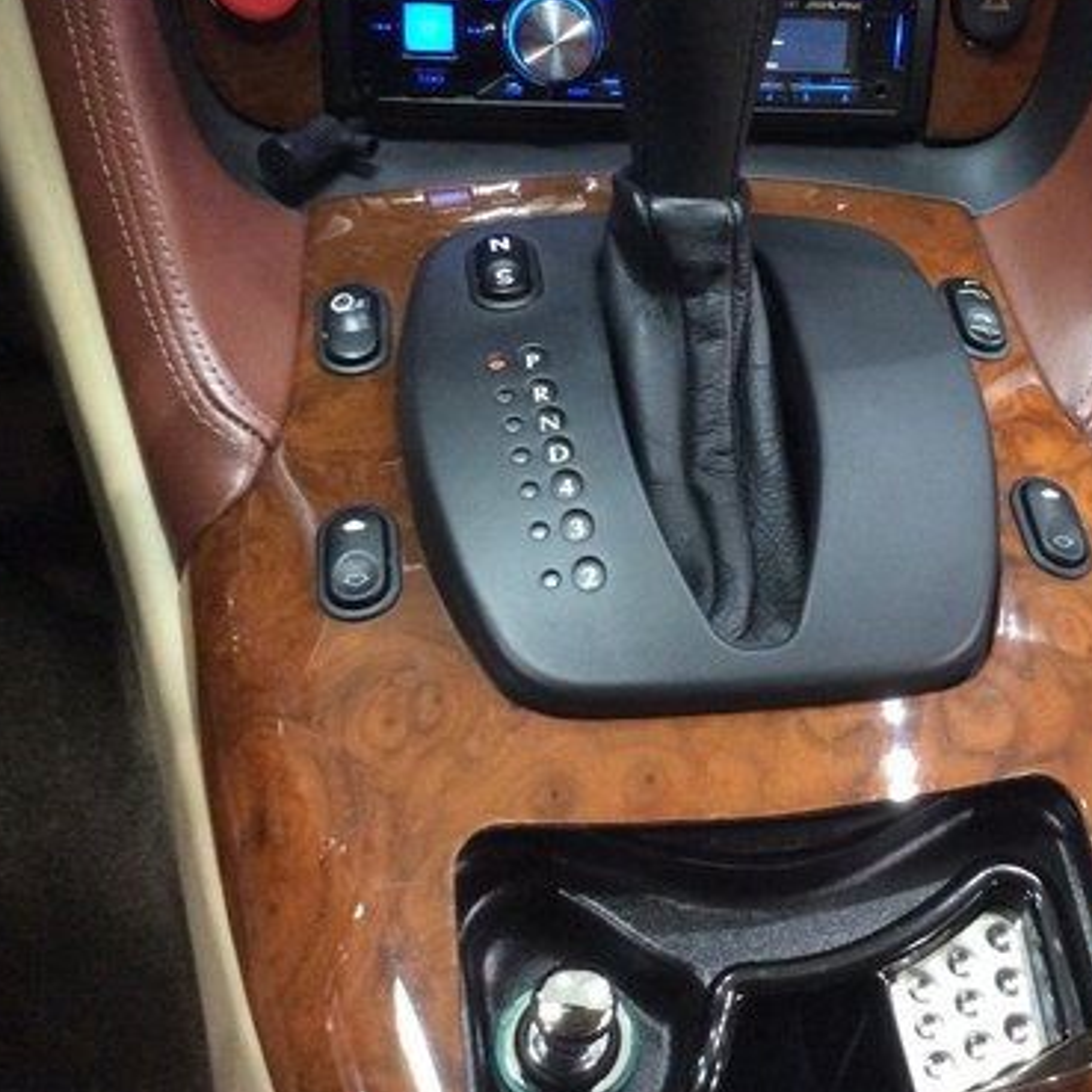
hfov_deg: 34.0
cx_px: 805
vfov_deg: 34.6
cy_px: 473
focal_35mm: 49
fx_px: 1749
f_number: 2.4
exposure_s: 1/24
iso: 320
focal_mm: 3.3
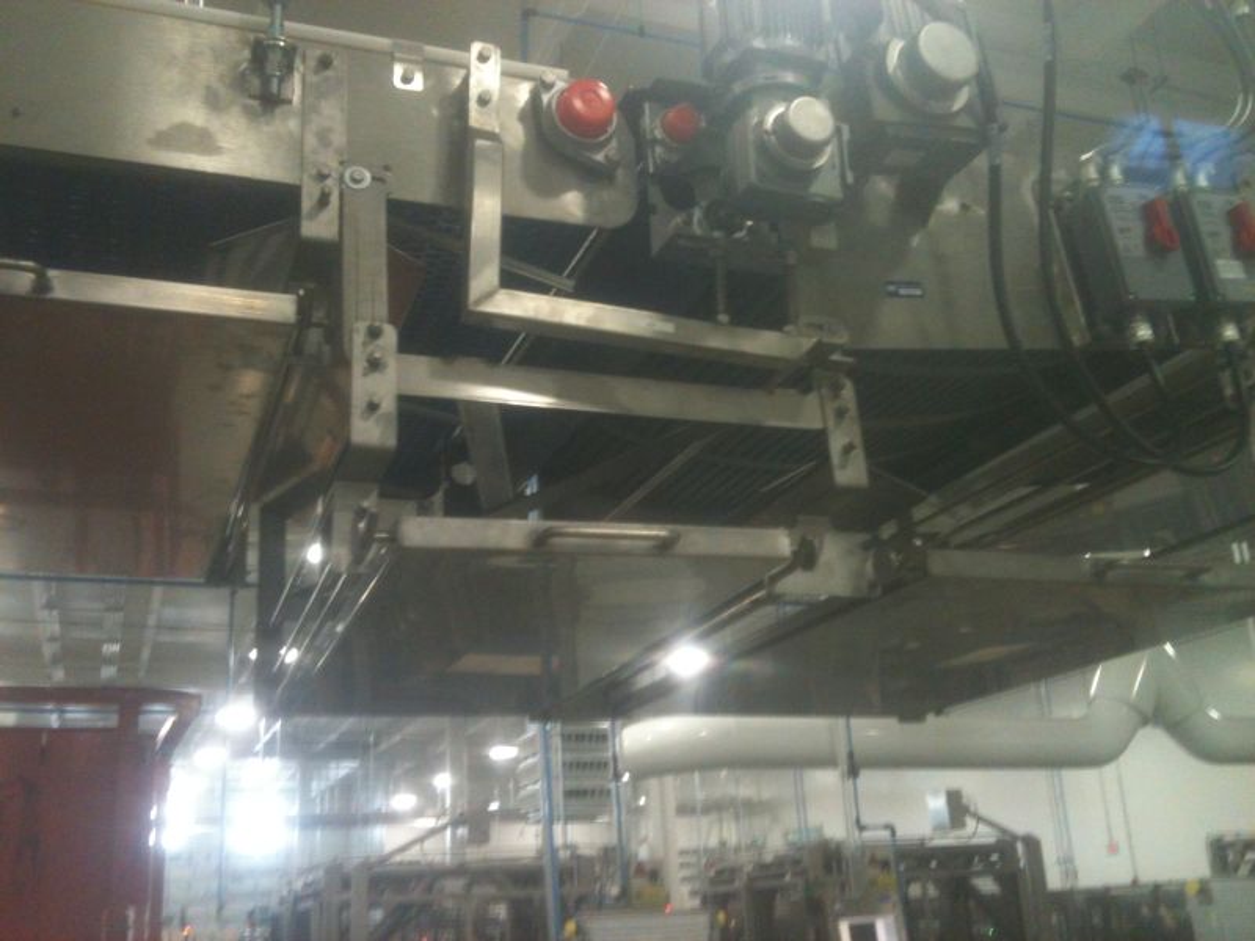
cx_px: 628
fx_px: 1269
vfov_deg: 40.7
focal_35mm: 35
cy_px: 470
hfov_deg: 52.6
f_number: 2.8
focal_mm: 3.85
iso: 125
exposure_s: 1/15
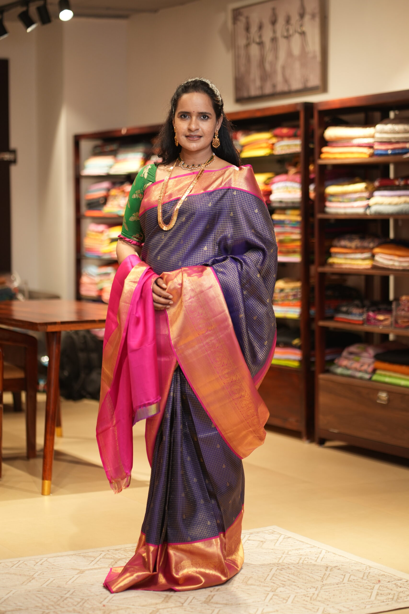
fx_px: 1448
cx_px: 204
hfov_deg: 16.1
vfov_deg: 23.9
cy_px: 307
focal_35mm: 85
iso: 400
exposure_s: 1/200
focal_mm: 85
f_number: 1.8
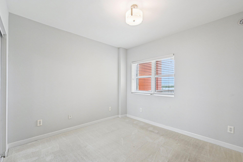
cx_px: 121
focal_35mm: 15
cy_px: 85
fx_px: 101
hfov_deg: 100.4
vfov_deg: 77.3
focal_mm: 14
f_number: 8
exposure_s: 1/125
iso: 1250
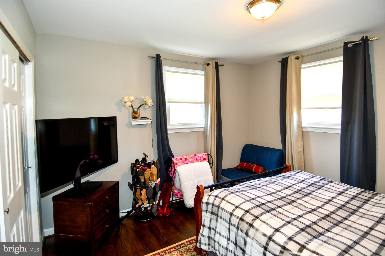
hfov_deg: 90.0
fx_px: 192
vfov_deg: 67.4
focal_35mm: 18
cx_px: 192
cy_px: 128
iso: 640
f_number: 4
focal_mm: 12
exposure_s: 1/60
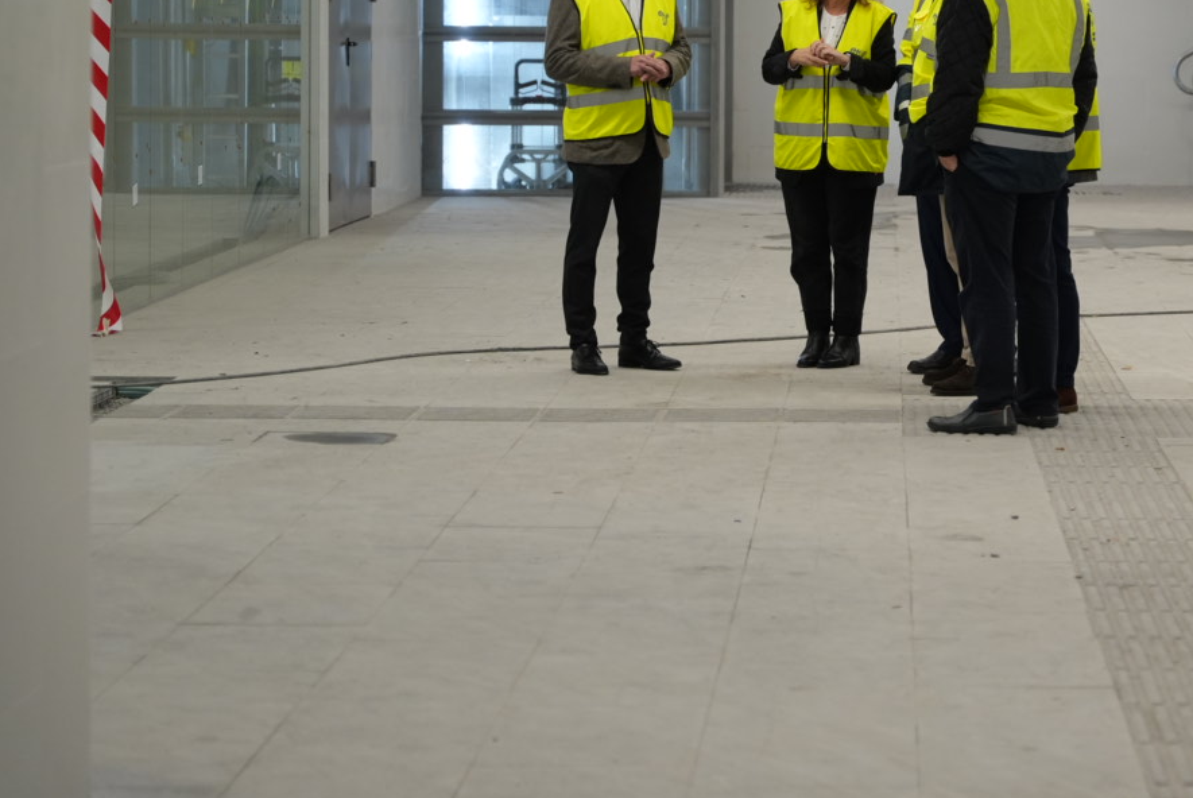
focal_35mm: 116
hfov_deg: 17.5
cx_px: 1000
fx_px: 3833
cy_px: 119
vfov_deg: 11.8
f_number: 2.8
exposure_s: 1/200
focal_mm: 63.3
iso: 1250
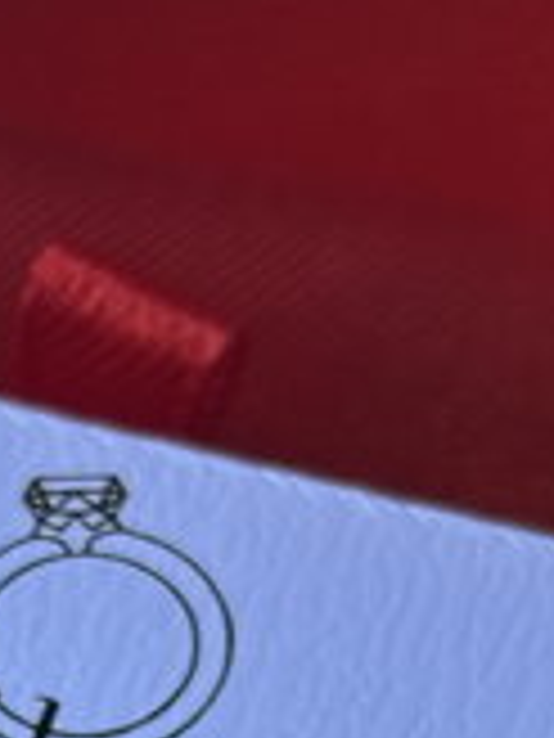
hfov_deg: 8.7
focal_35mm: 169
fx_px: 3606
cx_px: -99
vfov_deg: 11.3
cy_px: 1037
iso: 32
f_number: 1.6
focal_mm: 5.96
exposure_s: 1/471
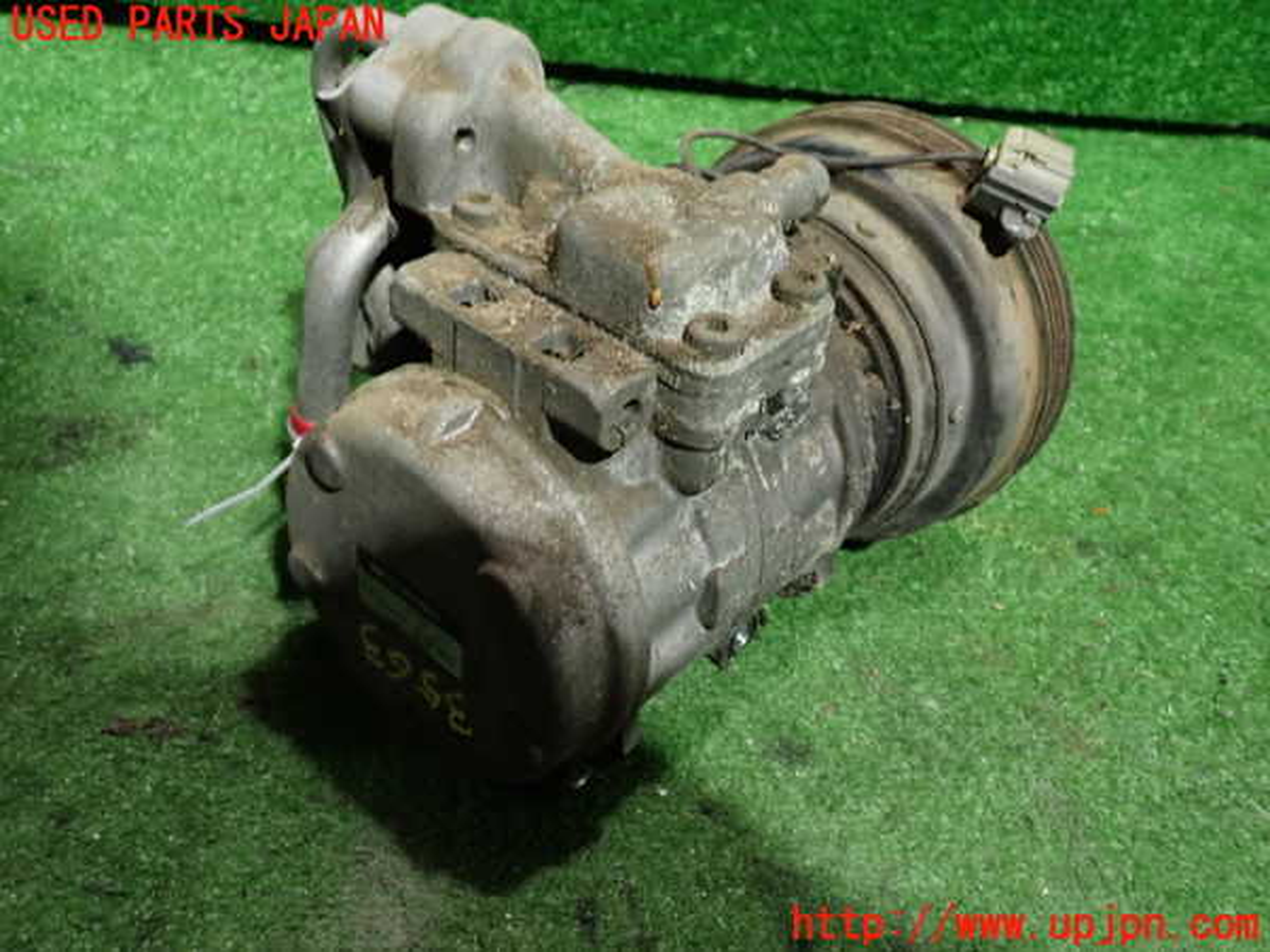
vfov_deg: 44.2
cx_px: 635
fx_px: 1174
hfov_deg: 56.8
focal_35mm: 32
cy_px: 476
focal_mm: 5.79
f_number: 2.4
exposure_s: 1/30
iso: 800
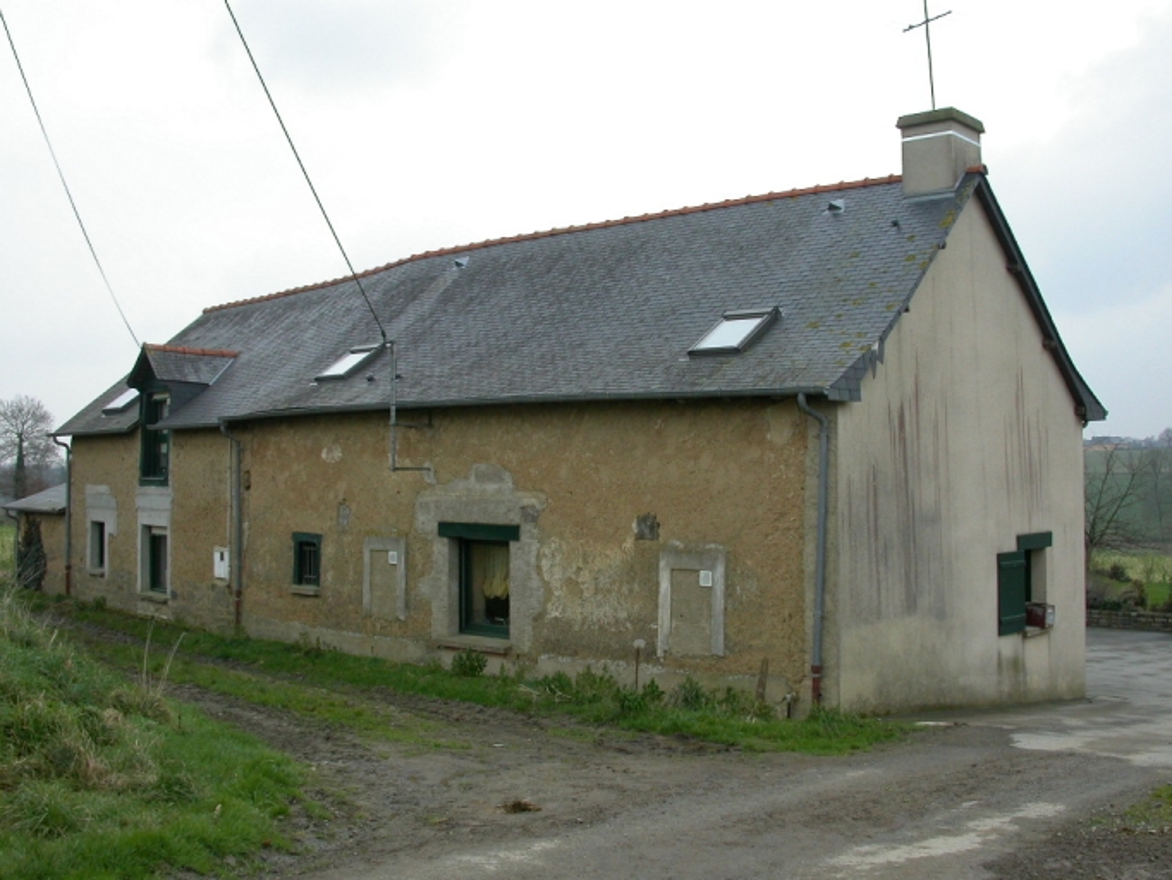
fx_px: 1287
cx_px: 586
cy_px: 440
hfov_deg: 49.0
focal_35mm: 38
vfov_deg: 37.7
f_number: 6
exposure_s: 1/212
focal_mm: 7.85
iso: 100
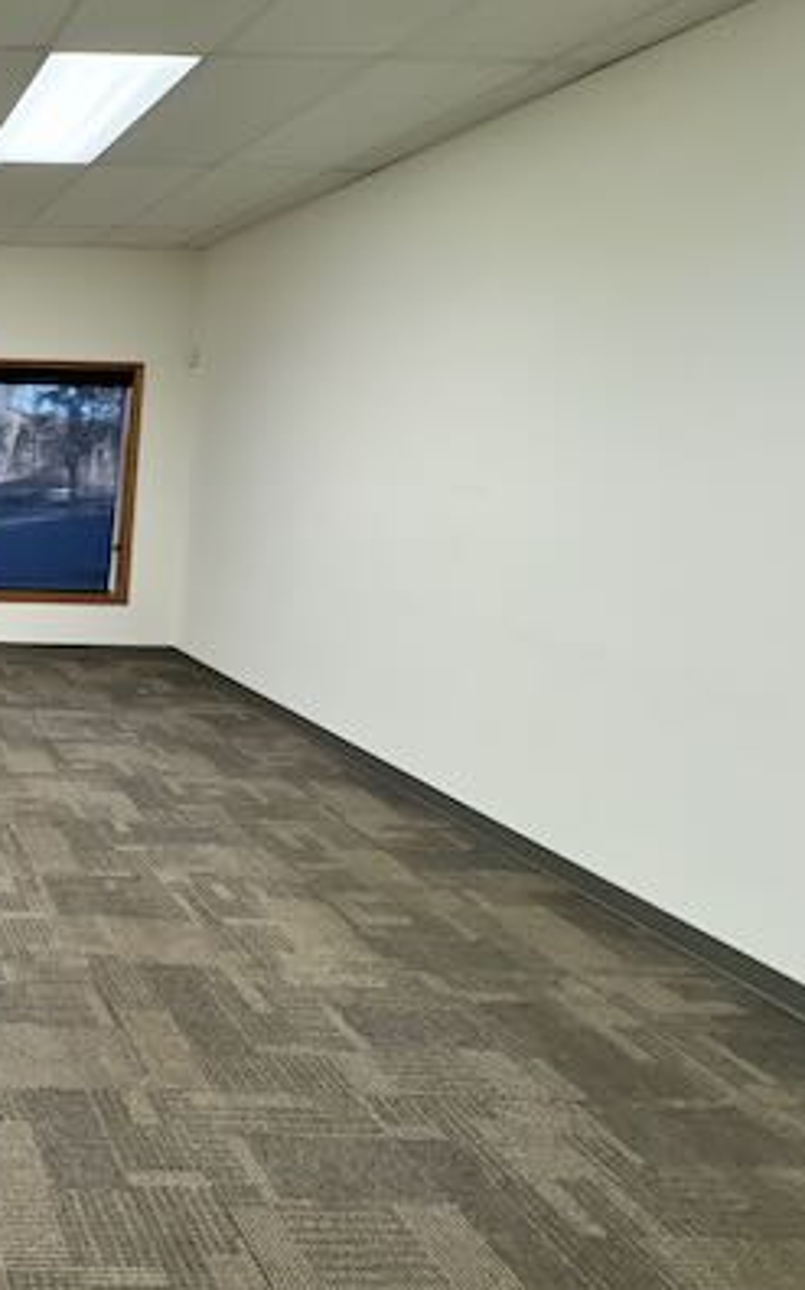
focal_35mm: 24
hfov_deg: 36.6
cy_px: 538
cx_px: -202
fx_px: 844
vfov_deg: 74.3
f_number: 2.2
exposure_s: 1/120
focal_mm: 2.22
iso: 250
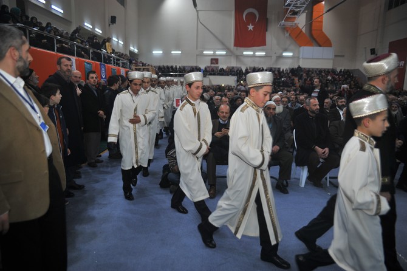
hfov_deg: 48.5
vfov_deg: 33.4
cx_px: 204
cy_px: 136
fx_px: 452
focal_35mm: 40
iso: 320
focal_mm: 40
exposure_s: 1/125
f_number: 2.8
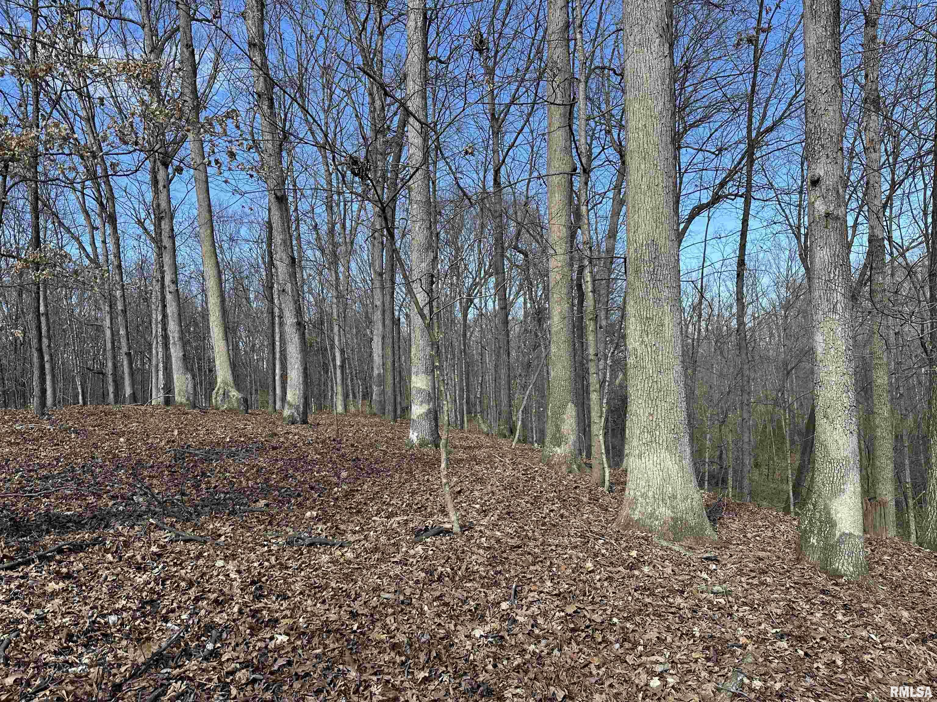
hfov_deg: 71.6
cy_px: 351
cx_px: 468
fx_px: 650
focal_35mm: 24
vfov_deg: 56.8
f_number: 1.78
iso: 80
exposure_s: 1/1374
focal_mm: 6.86
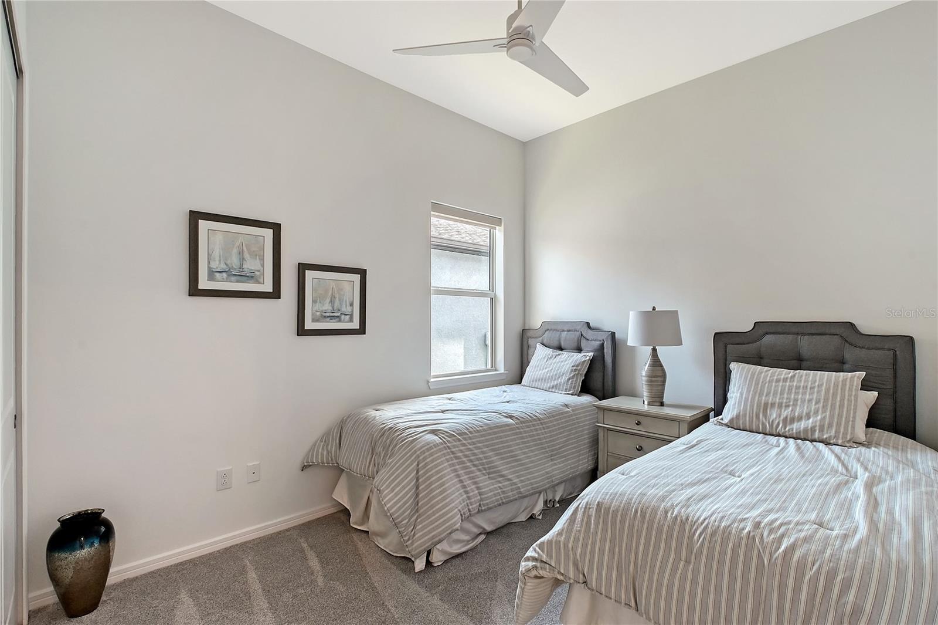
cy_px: 312
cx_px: 469
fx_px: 391
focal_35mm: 15
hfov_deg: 100.4
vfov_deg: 77.3
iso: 800
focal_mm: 10
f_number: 10
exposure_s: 1/500
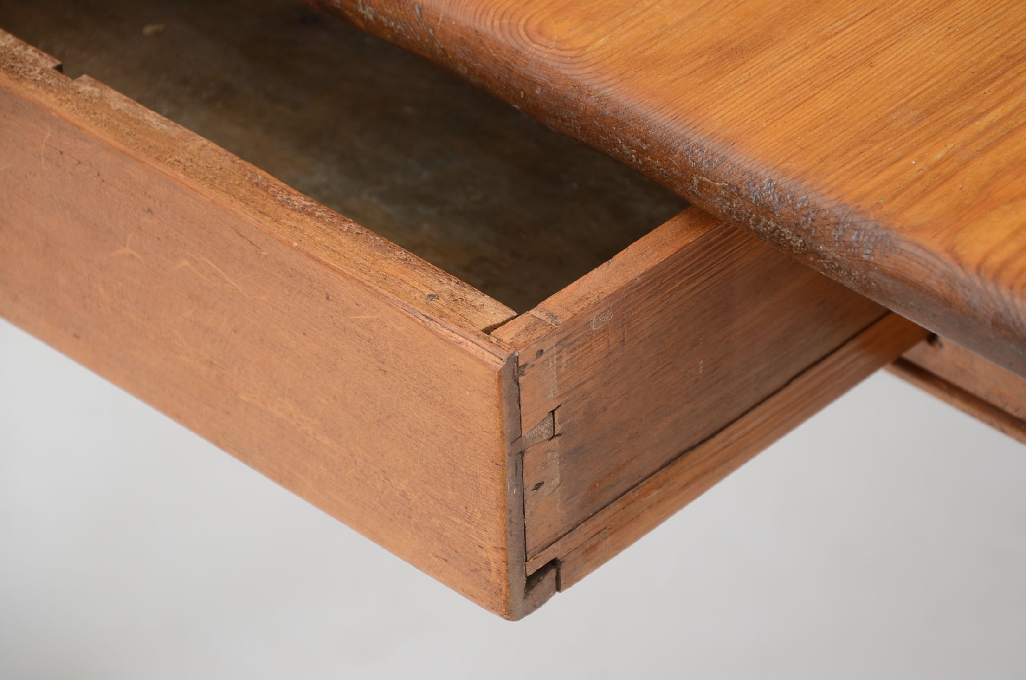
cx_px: 564
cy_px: 312
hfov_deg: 11.7
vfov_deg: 7.8
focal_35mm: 176
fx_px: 4993
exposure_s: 1/60
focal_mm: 105
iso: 200
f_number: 5.6
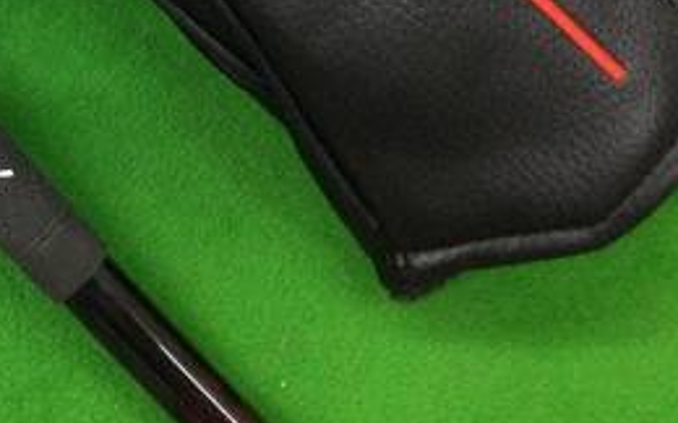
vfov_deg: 15.1
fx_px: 1495
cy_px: -180
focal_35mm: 81
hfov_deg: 23.7
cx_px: -94
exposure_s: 1/30
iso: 100
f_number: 2.4
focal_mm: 3.3
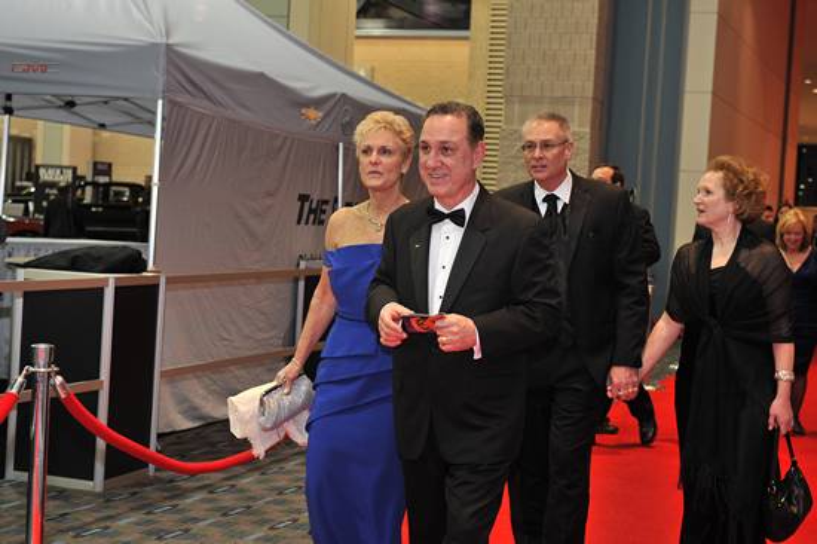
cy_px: 272
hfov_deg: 30.5
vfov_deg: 20.6
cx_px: 408
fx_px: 1497
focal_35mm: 66
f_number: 5.6
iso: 1600
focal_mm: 66
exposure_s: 1/125
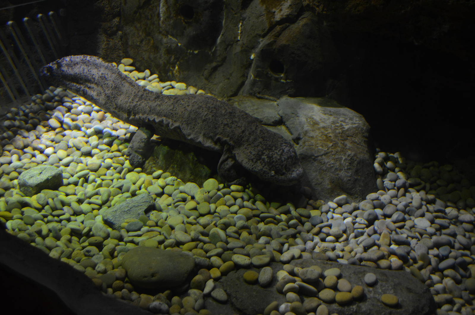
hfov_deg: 53.2
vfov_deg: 36.7
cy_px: 158
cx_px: 238
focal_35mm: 36
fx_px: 474
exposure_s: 1/30
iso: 900
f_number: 4
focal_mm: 24
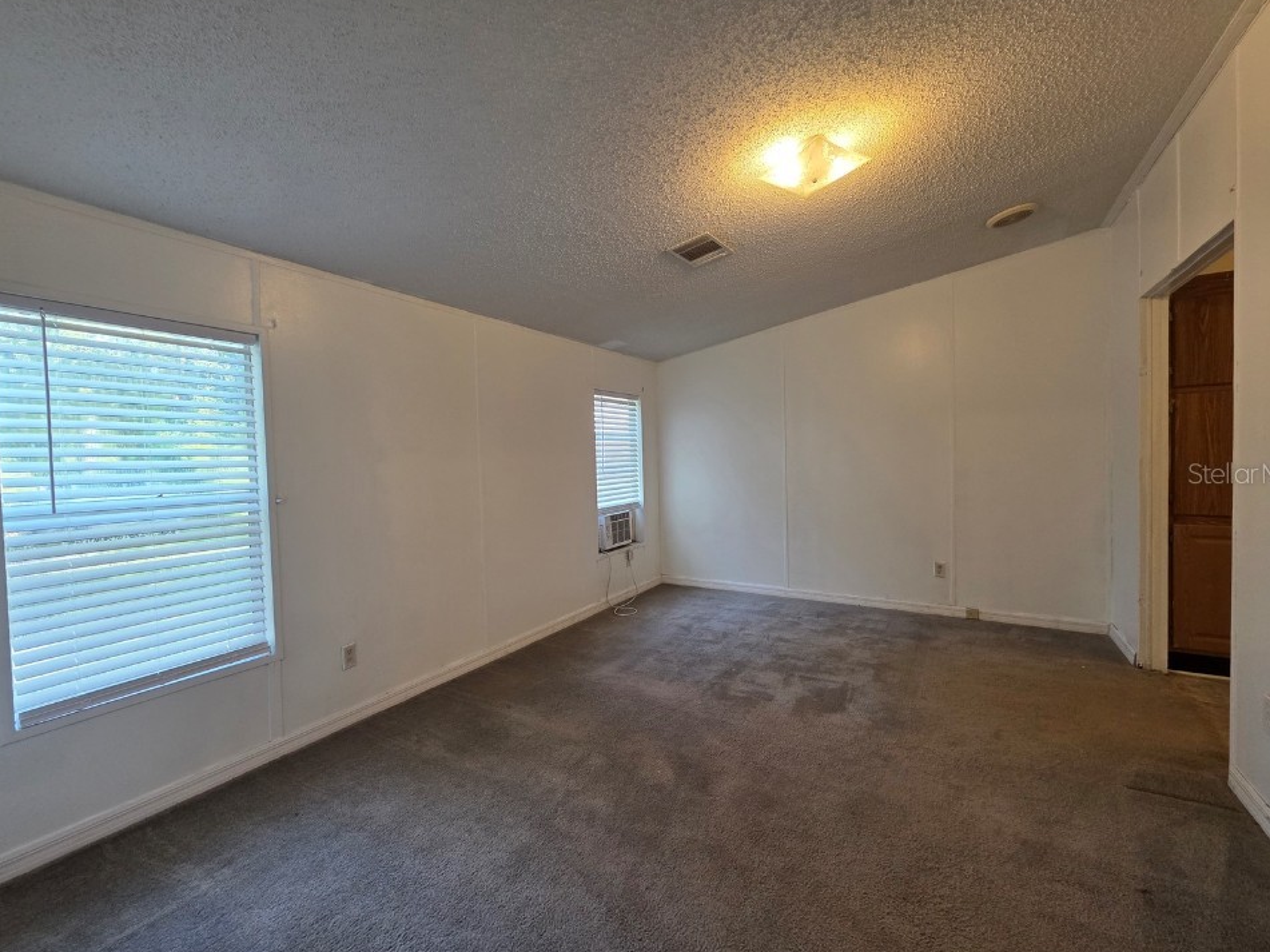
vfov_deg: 85.7
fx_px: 514
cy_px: 473
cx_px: 630
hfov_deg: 102.1
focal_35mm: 14
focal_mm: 2.2
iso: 250
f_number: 1.9
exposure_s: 1/120
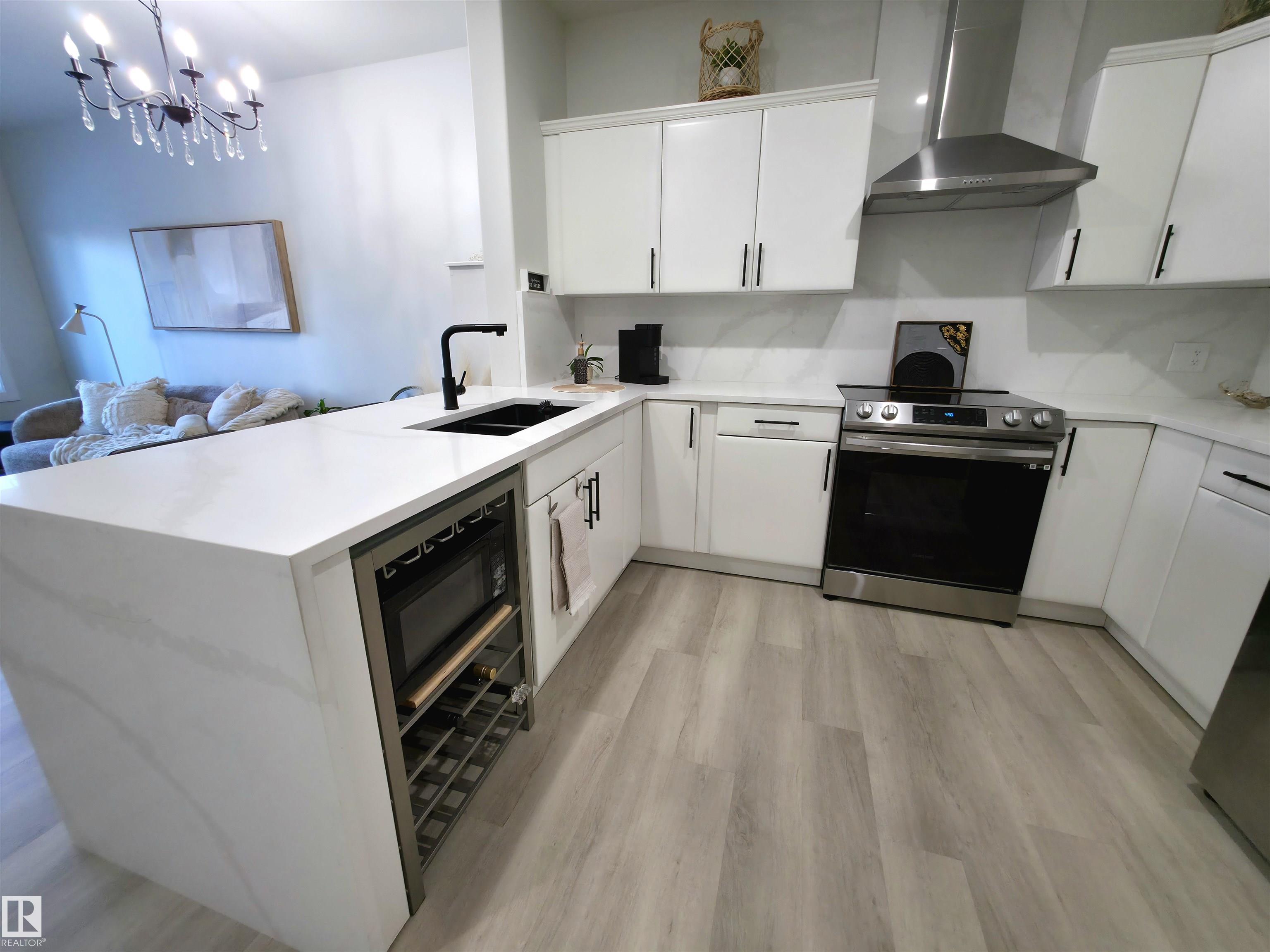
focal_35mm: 13
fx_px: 477
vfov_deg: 89.9
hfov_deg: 106.2
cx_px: 635
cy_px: 476
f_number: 1.9
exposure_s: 1/30
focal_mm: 2.2
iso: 100
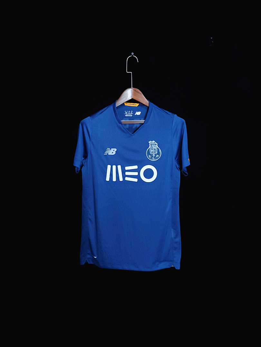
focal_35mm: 26
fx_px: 261
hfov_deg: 53.1
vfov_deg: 67.3
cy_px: 174
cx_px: 130
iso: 200
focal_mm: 4.3
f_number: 1.5
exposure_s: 1/30
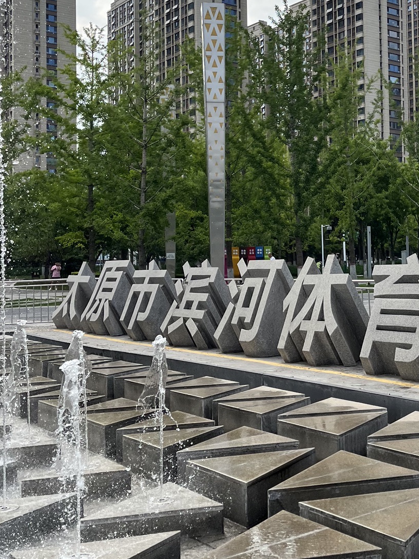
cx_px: 344
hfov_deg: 29.5
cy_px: 213
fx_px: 774
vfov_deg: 39.4
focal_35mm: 48
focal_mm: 5.1
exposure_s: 1/2632
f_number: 1.6
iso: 50
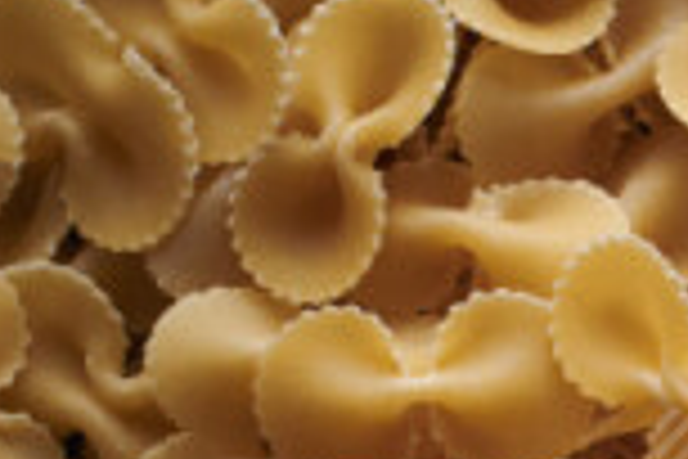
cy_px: 1184
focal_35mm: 261
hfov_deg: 7.3
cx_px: 1776
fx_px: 4988
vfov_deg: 5.1
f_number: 8
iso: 160
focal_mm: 50
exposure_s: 1/100
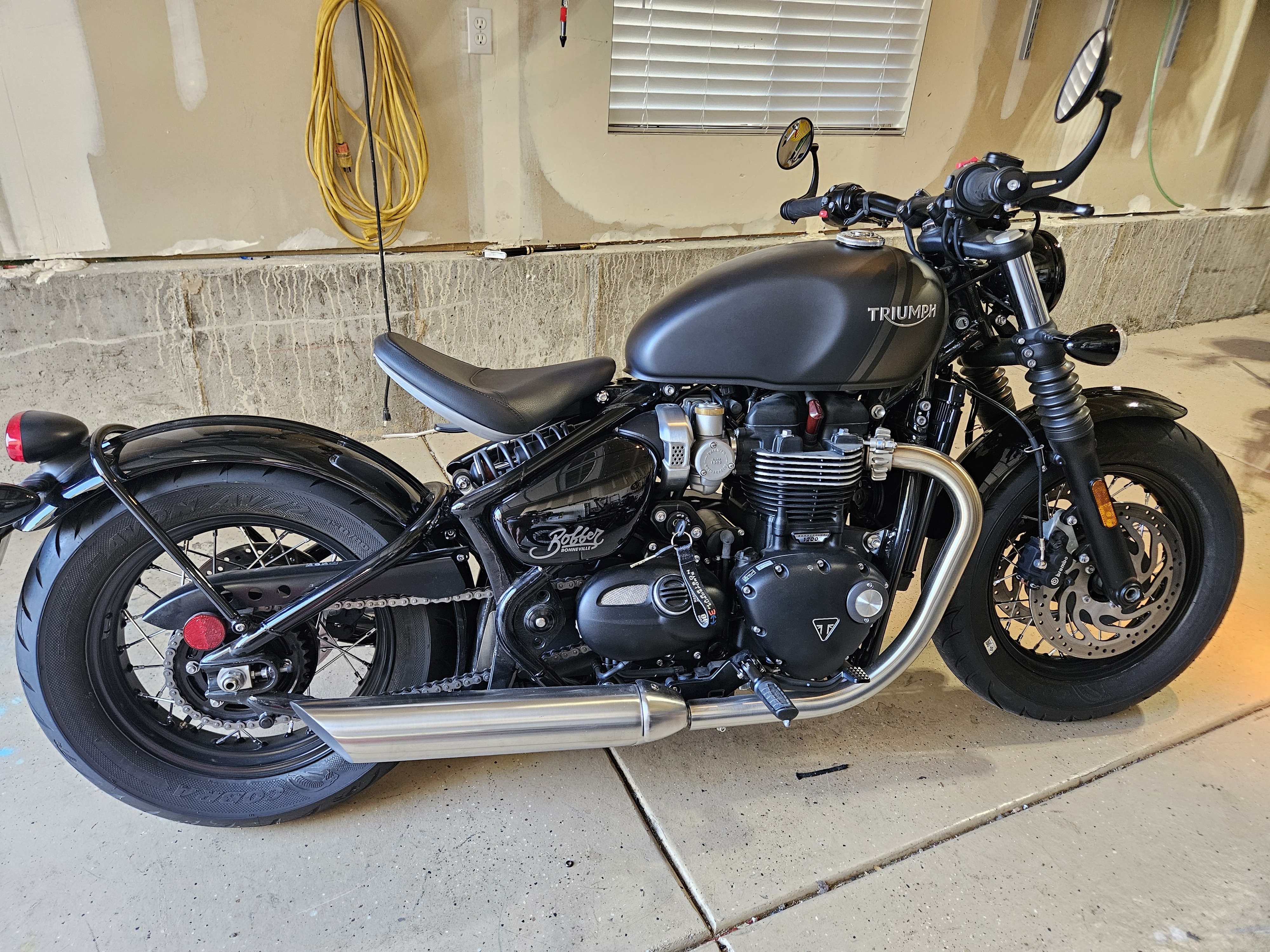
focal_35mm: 23
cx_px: 635
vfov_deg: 58.9
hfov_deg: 73.9
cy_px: 476
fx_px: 844
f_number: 1.8
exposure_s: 1/120
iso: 400
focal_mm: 5.4
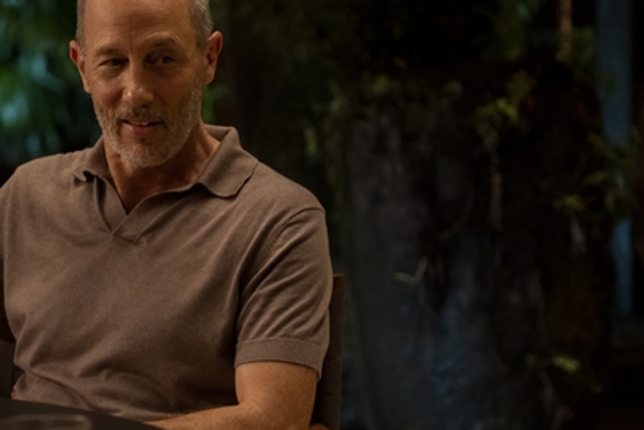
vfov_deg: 8.4
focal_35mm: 163
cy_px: 205
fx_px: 2918
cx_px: 223
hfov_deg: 12.6
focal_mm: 77.3
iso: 3200
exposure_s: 1/60
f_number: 2.8
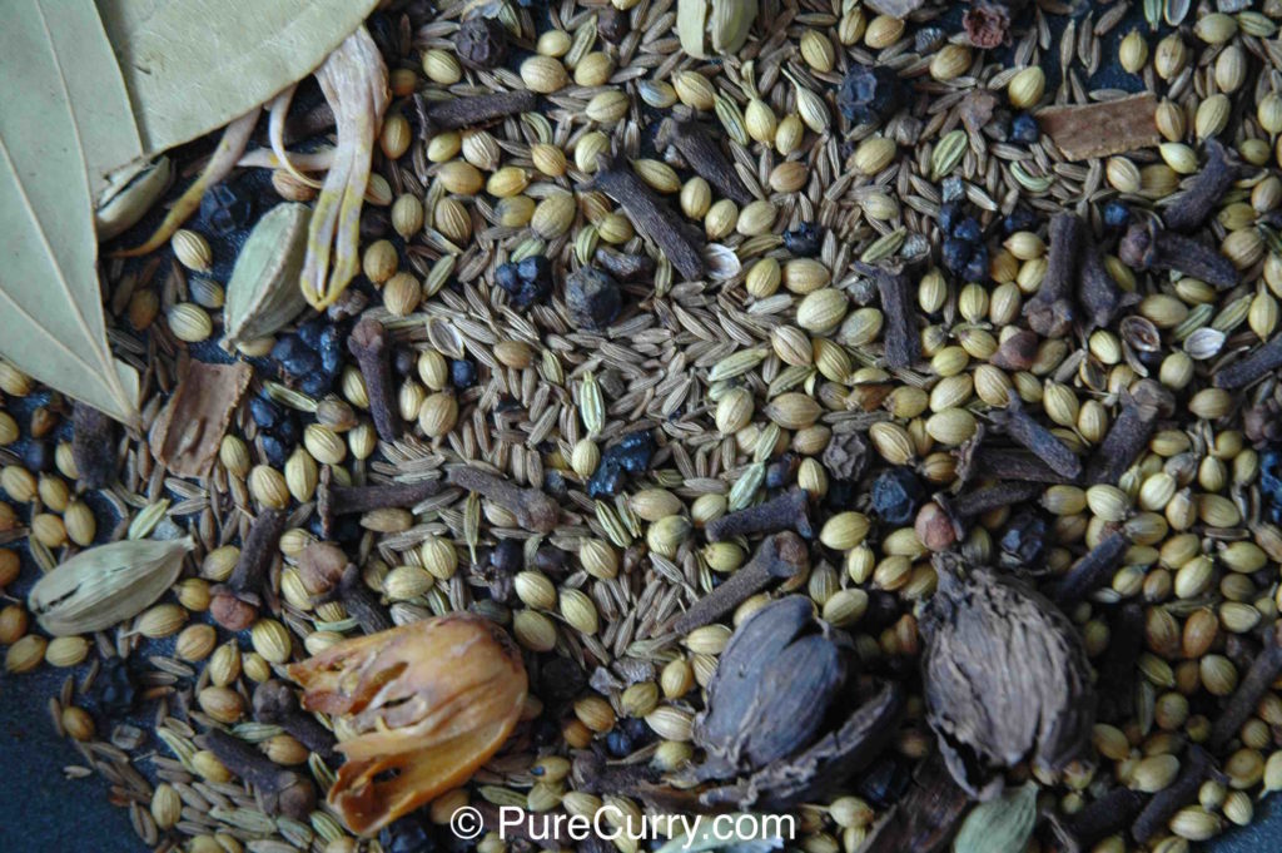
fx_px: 3736
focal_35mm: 105
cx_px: 641
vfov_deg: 13.0
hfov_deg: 19.5
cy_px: 426
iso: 400
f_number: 7.1
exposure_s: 1/13
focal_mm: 70
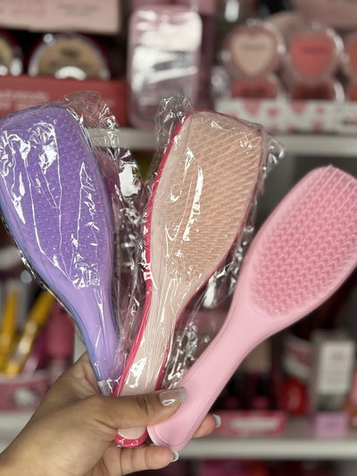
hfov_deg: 30.3
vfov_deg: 39.6
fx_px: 660
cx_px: 178
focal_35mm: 48
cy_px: 238
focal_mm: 6.76
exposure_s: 1/144
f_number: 1.78
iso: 50
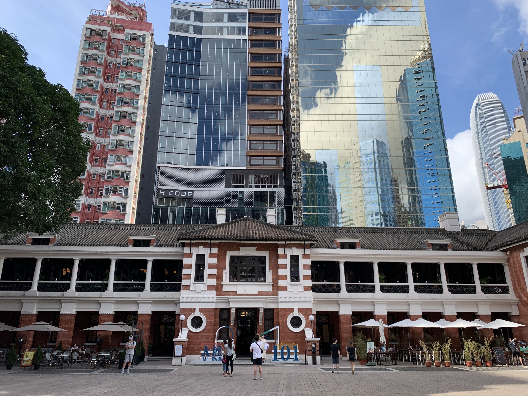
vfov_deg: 53.1
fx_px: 397
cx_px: 264
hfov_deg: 67.3
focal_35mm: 26
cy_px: 198
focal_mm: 4.25
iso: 25
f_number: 1.8
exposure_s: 1/856
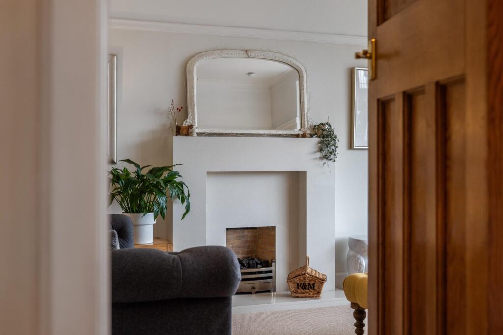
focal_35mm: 49
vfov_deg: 27.5
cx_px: 252
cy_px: 168
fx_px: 685
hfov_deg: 40.3
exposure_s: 1/100
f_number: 4
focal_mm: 49
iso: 640
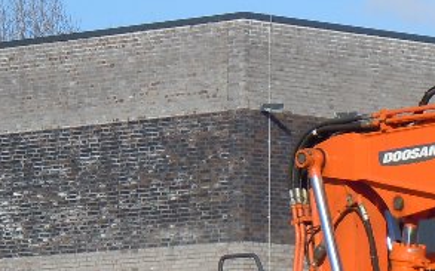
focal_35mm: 385
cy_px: 385
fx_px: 4563
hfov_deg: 5.4
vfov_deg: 3.4
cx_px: 450
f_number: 4.6
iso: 100
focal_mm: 24
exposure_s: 1/640
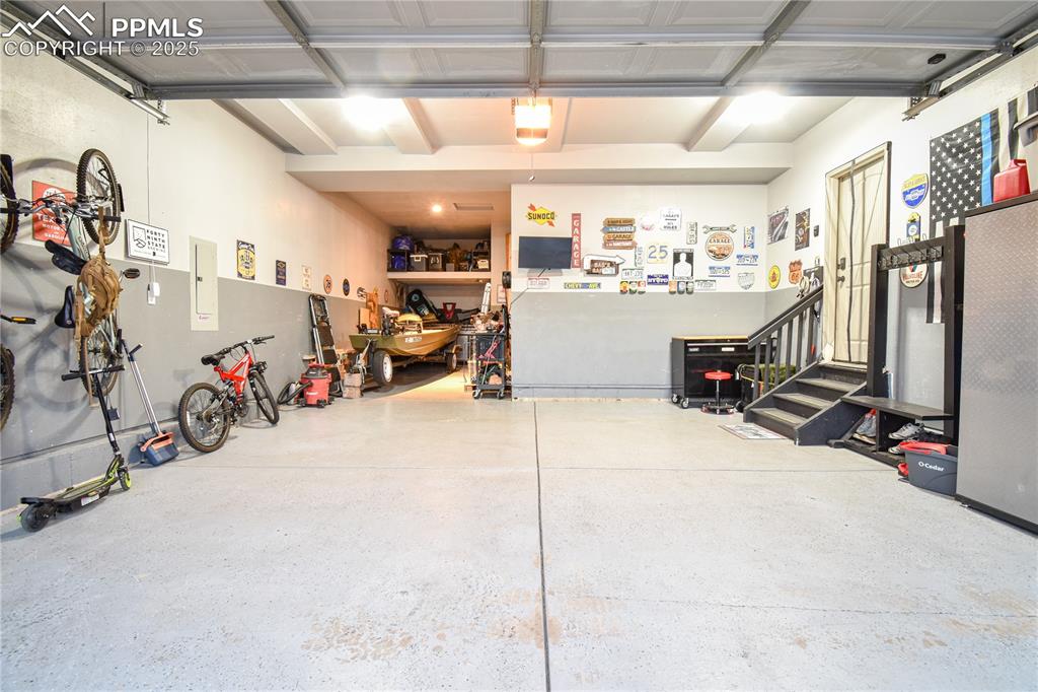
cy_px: 346
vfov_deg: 77.3
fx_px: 432
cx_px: 519
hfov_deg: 100.4
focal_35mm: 15
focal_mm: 10
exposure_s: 2.5
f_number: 8
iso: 320
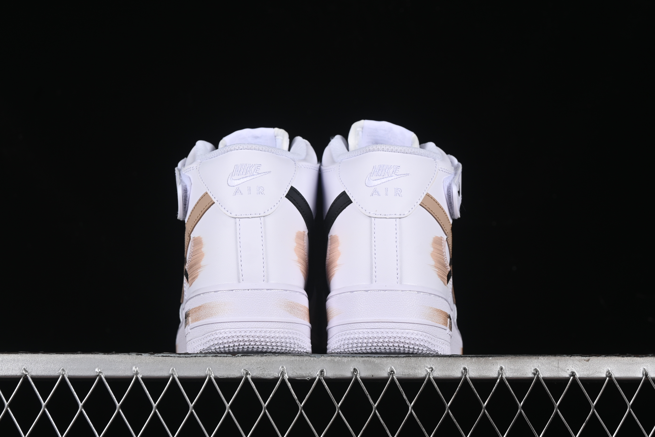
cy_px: 218
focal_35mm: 75
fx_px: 1364
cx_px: 328
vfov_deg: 18.2
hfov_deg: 27.0
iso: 160
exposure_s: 1/125
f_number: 8
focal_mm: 50
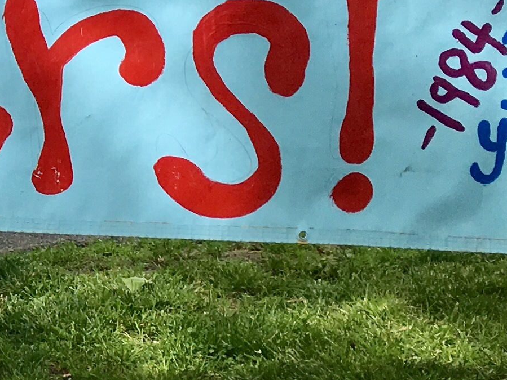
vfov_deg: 11.3
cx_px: -409
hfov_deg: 13.6
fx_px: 1905
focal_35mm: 130
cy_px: 21
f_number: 2.2
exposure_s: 1/810
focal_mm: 4.15
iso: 25
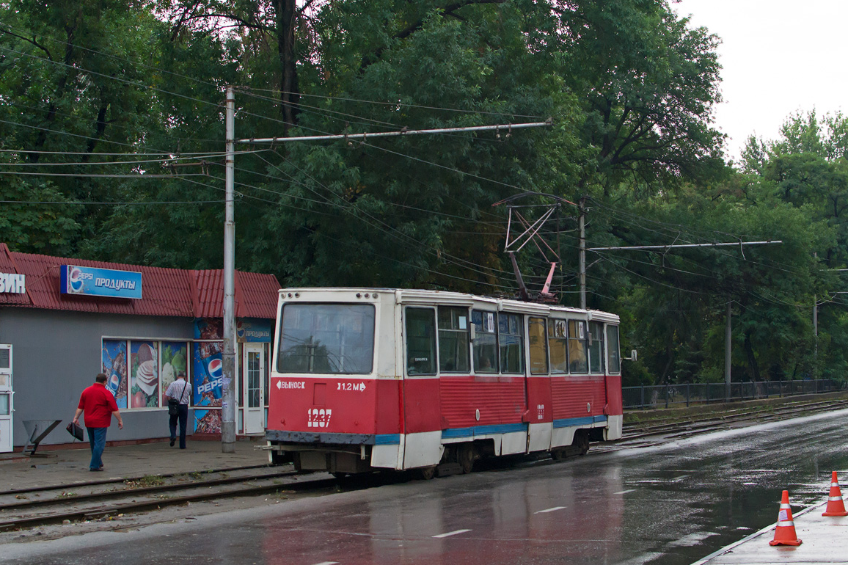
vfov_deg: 24.8
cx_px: 415
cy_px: 289
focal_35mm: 55
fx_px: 1284
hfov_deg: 36.6
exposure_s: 1/1000
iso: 800
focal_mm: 35
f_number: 5
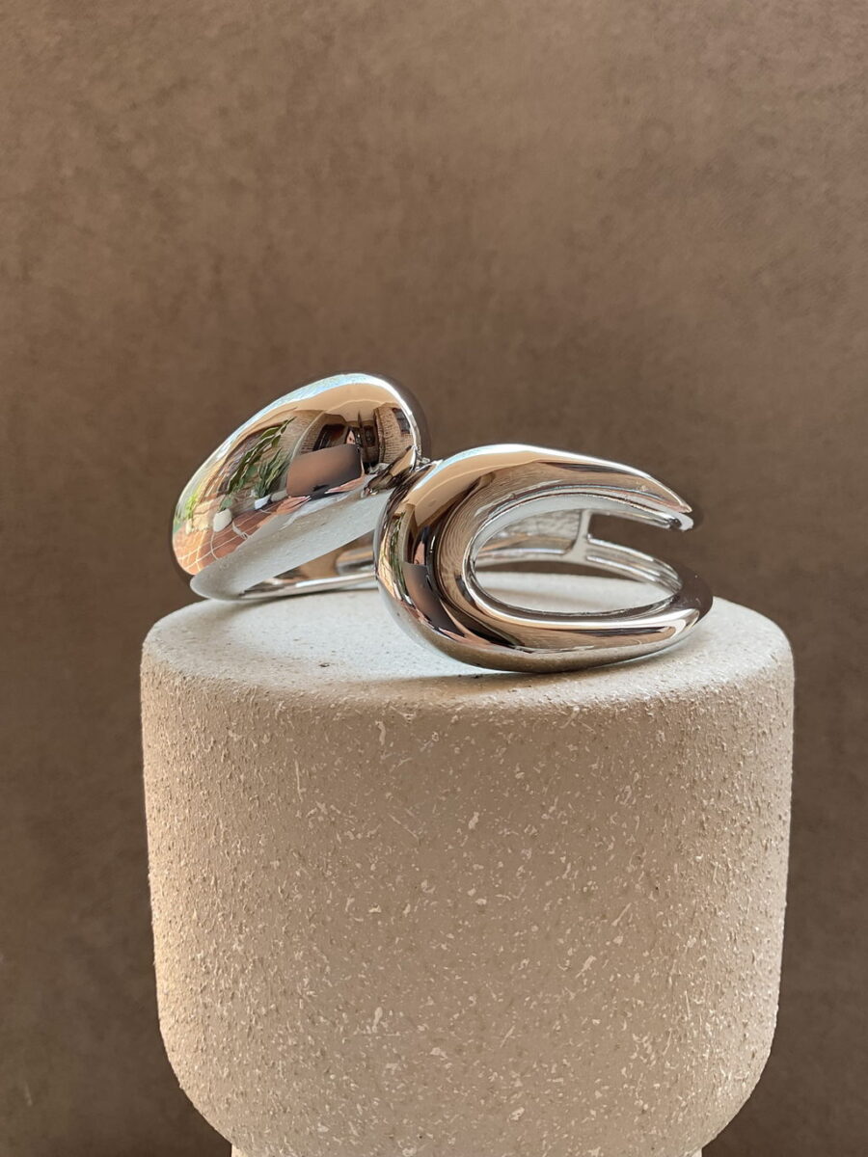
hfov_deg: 48.2
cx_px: 434
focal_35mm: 29
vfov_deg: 61.7
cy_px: 578
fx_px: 970
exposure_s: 1/120
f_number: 1.8
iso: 32
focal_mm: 3
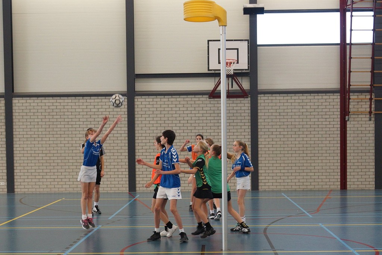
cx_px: 191
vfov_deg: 29.9
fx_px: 478
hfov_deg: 43.6
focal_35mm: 45
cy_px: 128
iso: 800
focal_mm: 30
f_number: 3.2
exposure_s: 1/200
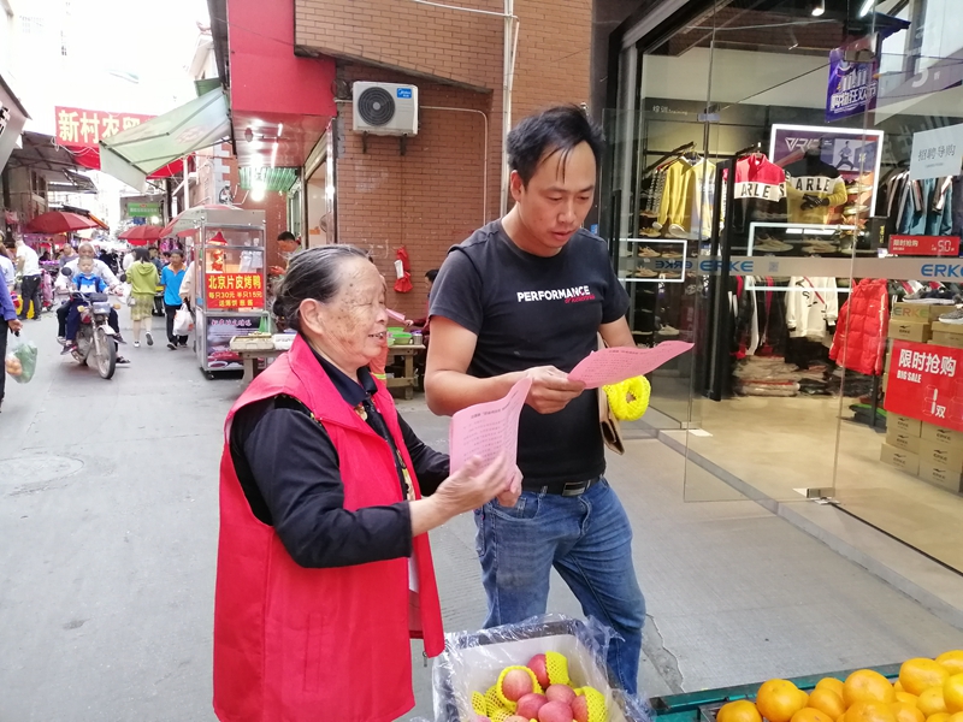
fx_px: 723
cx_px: 482
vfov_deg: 53.1
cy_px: 361
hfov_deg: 67.3
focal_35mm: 26
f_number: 2.2
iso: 500
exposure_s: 1/100
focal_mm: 3.81
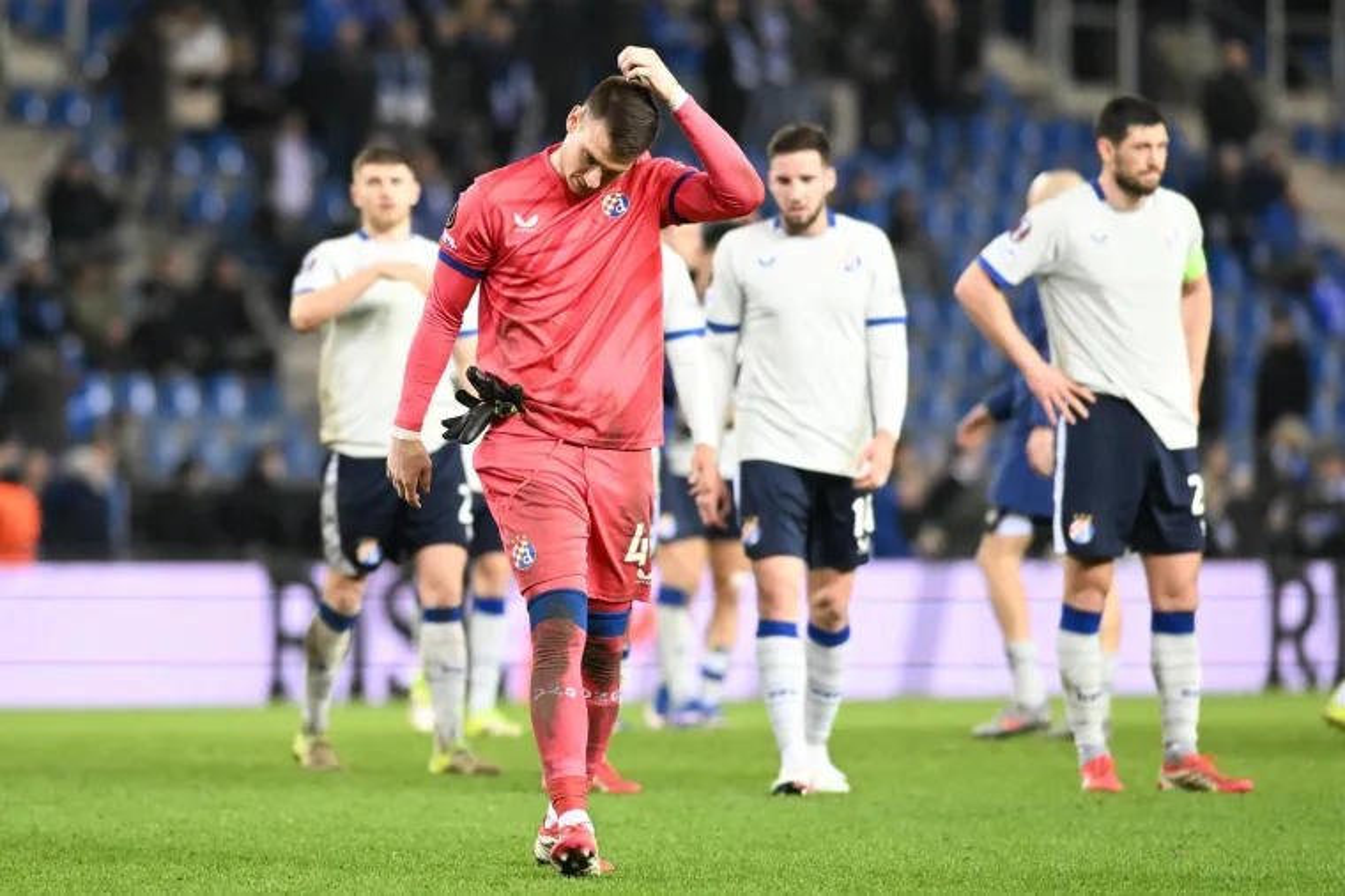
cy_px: 448
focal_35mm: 300
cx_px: 672
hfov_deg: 6.9
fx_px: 11203
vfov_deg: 4.6
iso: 8000
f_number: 4
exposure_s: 1/1250
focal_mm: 300
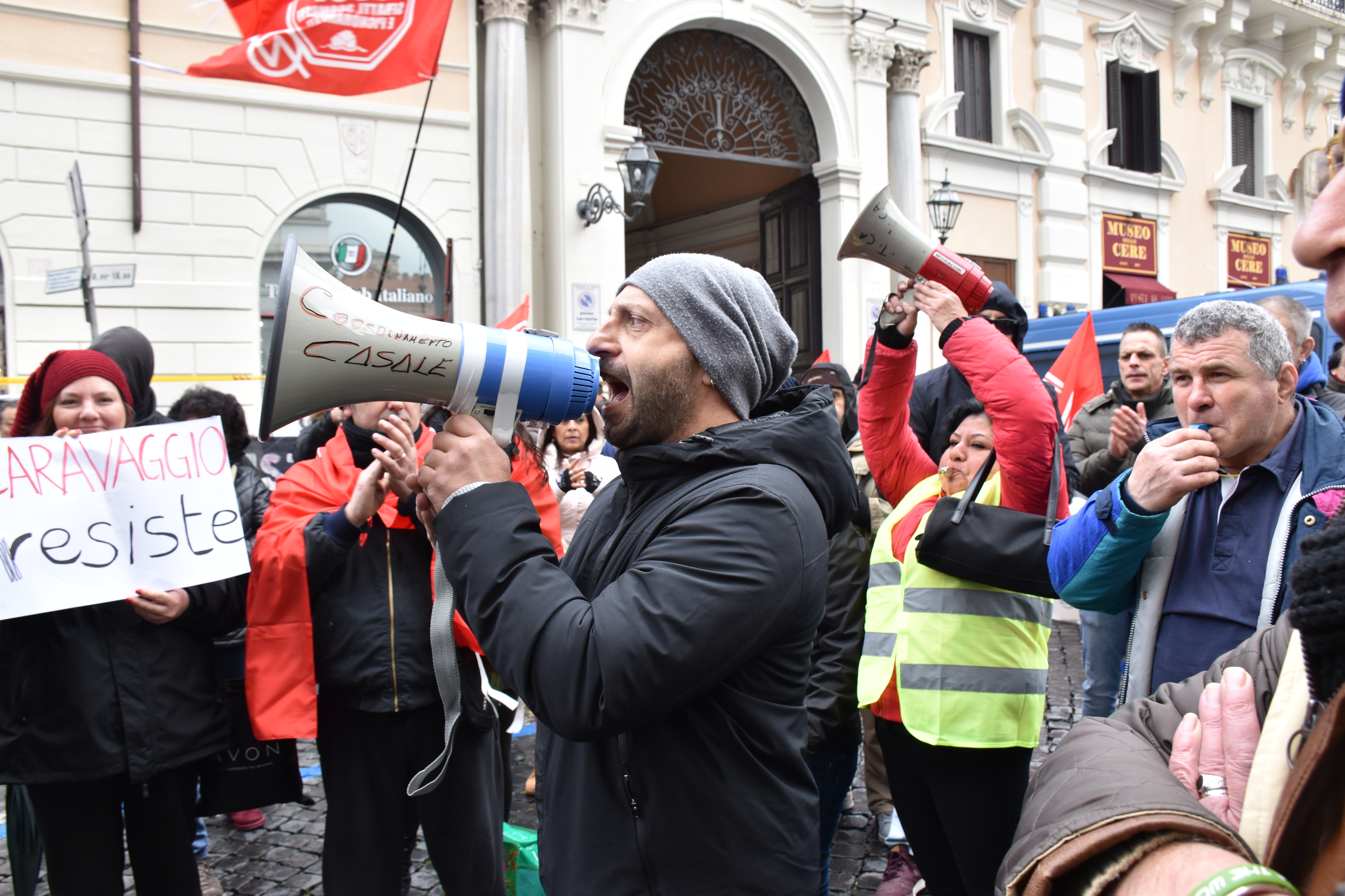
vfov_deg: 47.9
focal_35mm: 27
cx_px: 672
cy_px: 448
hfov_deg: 67.4
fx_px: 1009
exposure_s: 1/160
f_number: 8
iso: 500
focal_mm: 18
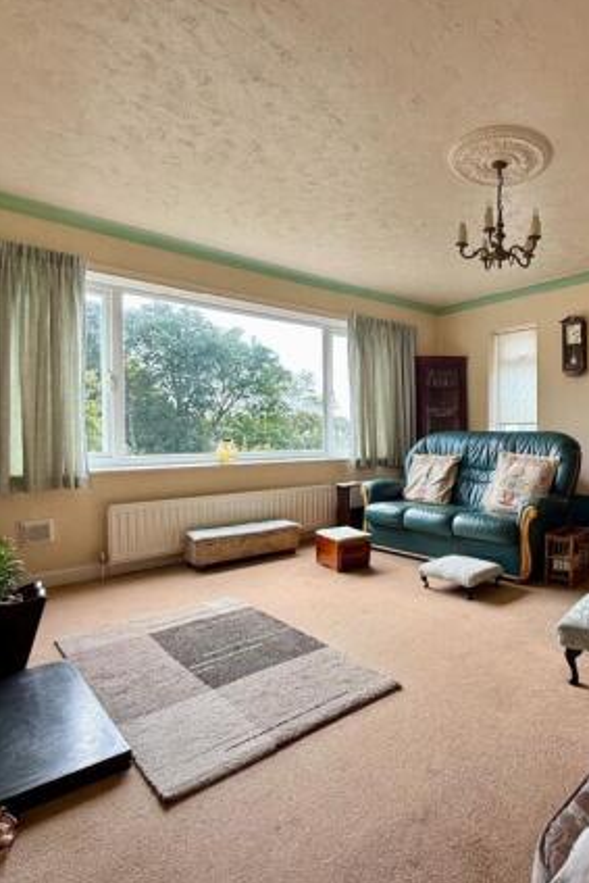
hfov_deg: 57.5
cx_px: 469
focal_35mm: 20
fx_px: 490
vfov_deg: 84.0
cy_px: 440
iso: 50
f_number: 2.2
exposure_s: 1/160
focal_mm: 2.22
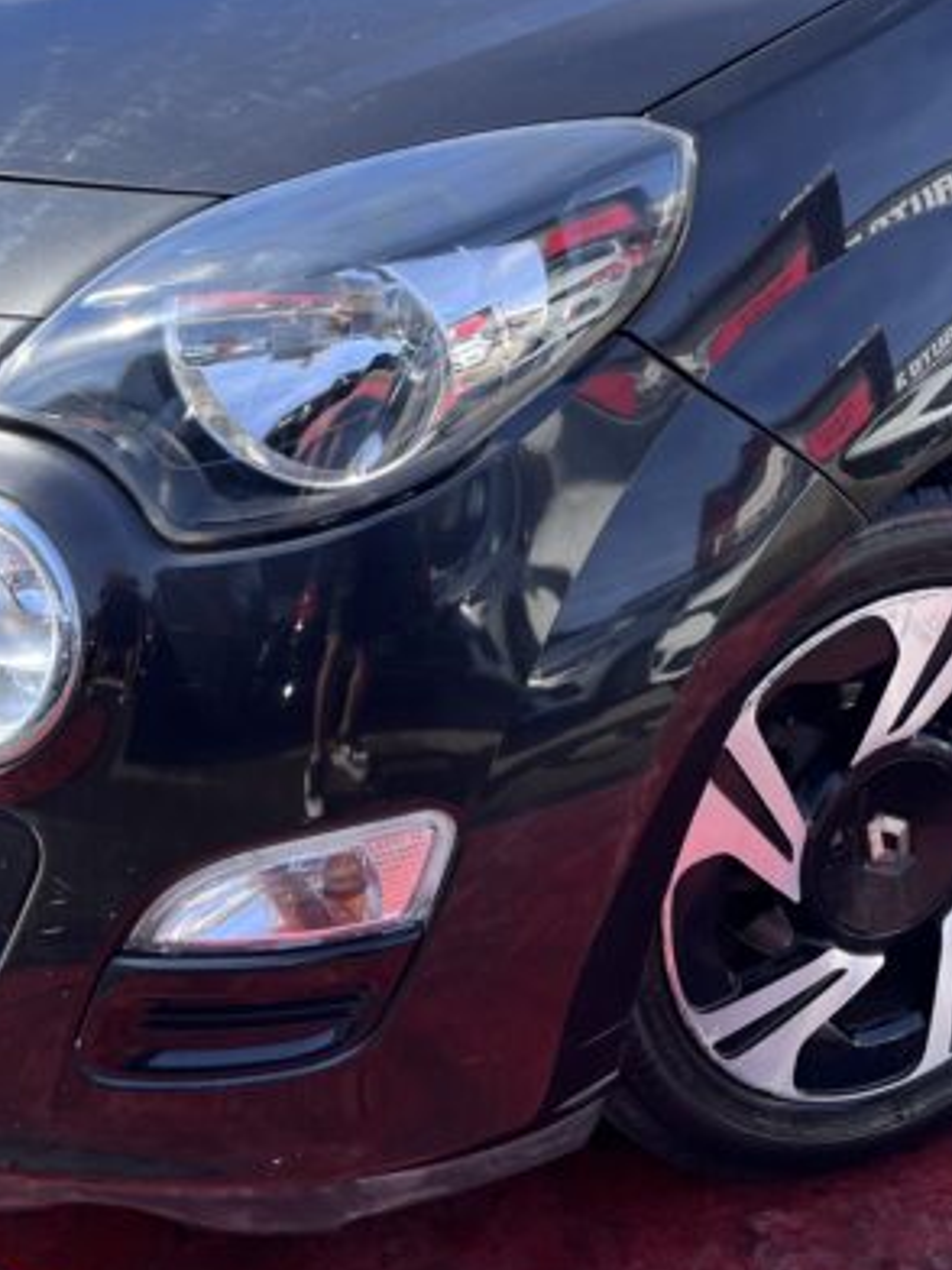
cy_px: 363
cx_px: 589
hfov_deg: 27.4
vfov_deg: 35.6
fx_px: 1943
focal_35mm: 53
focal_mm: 5.1
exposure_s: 1/864
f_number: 1.6
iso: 50
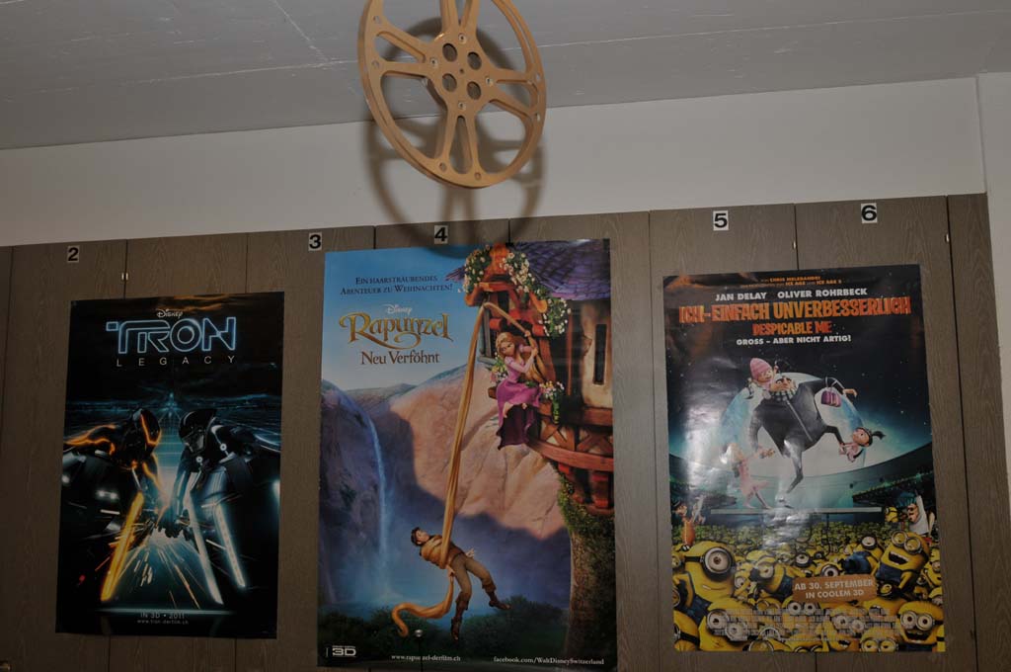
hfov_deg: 53.2
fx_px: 1010
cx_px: 506
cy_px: 336
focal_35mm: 36
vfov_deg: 36.8
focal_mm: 24
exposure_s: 1/60
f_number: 5
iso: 200
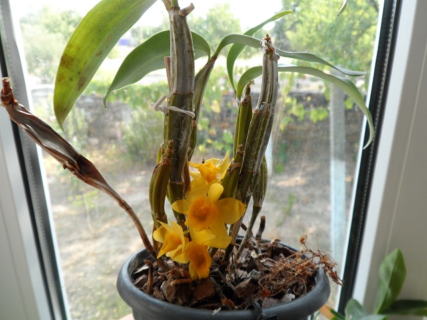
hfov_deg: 63.4
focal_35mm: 28
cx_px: 214
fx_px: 345
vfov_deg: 49.7
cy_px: 160
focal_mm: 4.9
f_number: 3.1
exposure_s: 1/90
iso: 80
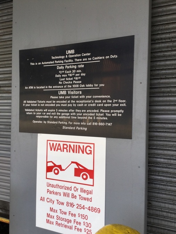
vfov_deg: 58.4
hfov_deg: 45.4
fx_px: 210
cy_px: 117
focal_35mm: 31
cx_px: 88
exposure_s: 1/120
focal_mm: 3.3
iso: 25
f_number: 2.4
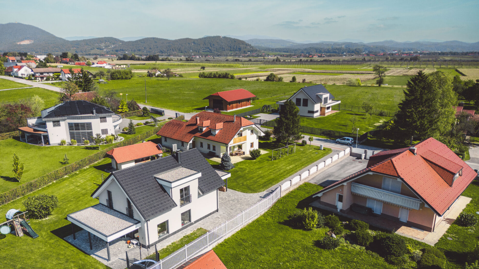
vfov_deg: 42.7
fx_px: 343
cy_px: 160
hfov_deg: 69.9
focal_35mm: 27
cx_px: 236
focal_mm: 6.72
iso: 140
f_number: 1.7
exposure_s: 1/4000
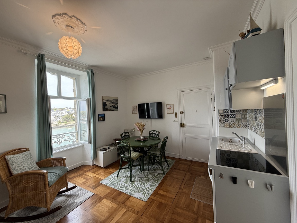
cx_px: 148
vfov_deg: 85.7
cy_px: 112
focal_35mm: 14
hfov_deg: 102.1
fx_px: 120
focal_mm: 2.22
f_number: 2.2
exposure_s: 1/104
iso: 40
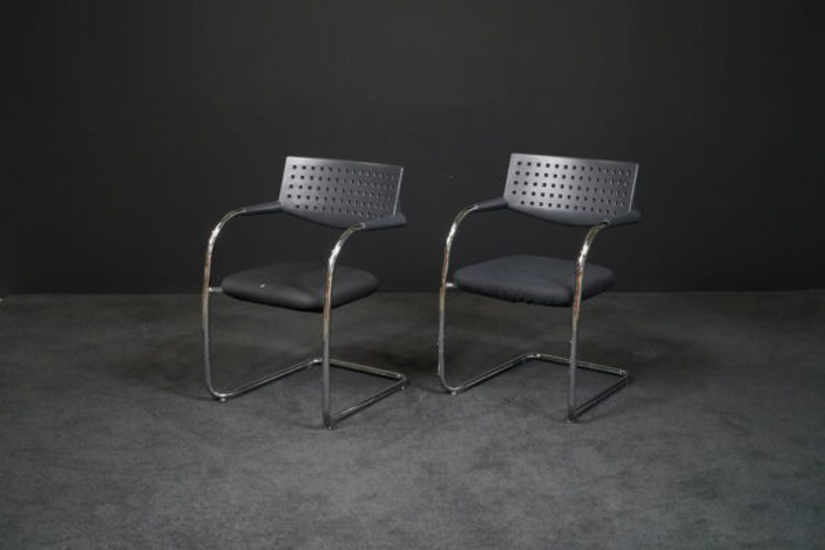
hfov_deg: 41.1
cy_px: 275
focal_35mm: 48
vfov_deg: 28.1
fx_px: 1100
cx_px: 412
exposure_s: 1/100
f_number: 7.1
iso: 5000
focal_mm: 48
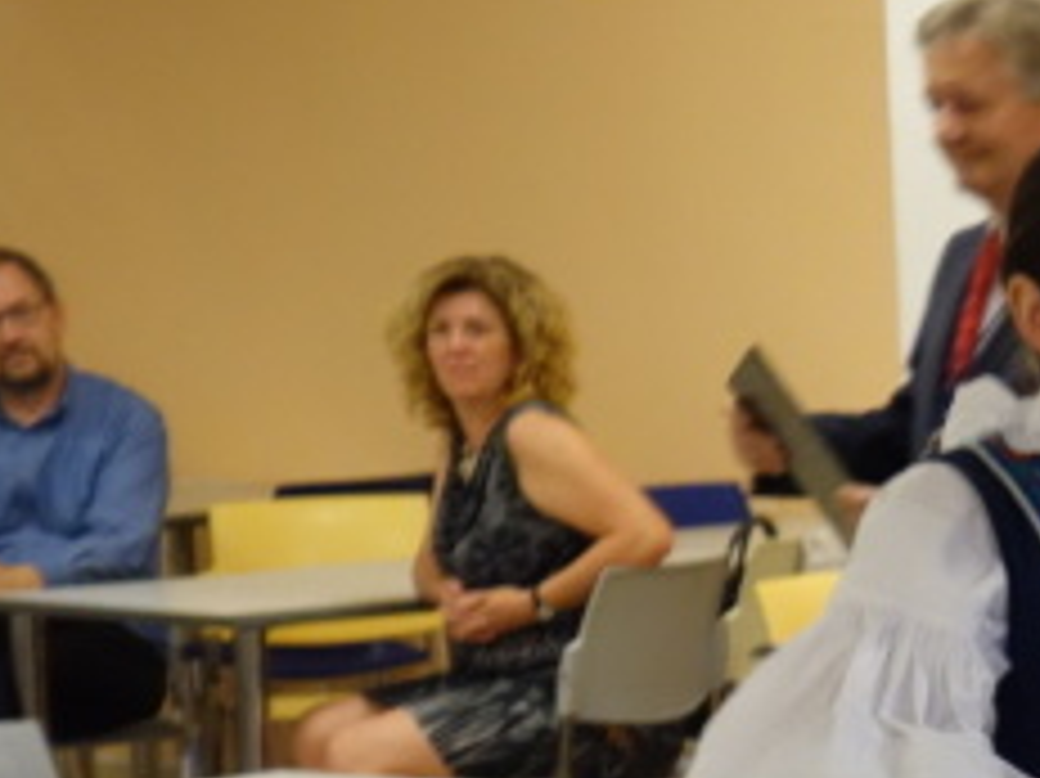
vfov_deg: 7.0
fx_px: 6306
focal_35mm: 210
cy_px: 931
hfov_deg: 8.8
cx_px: 2179
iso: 800
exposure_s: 1/50
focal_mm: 17.8
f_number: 3.2
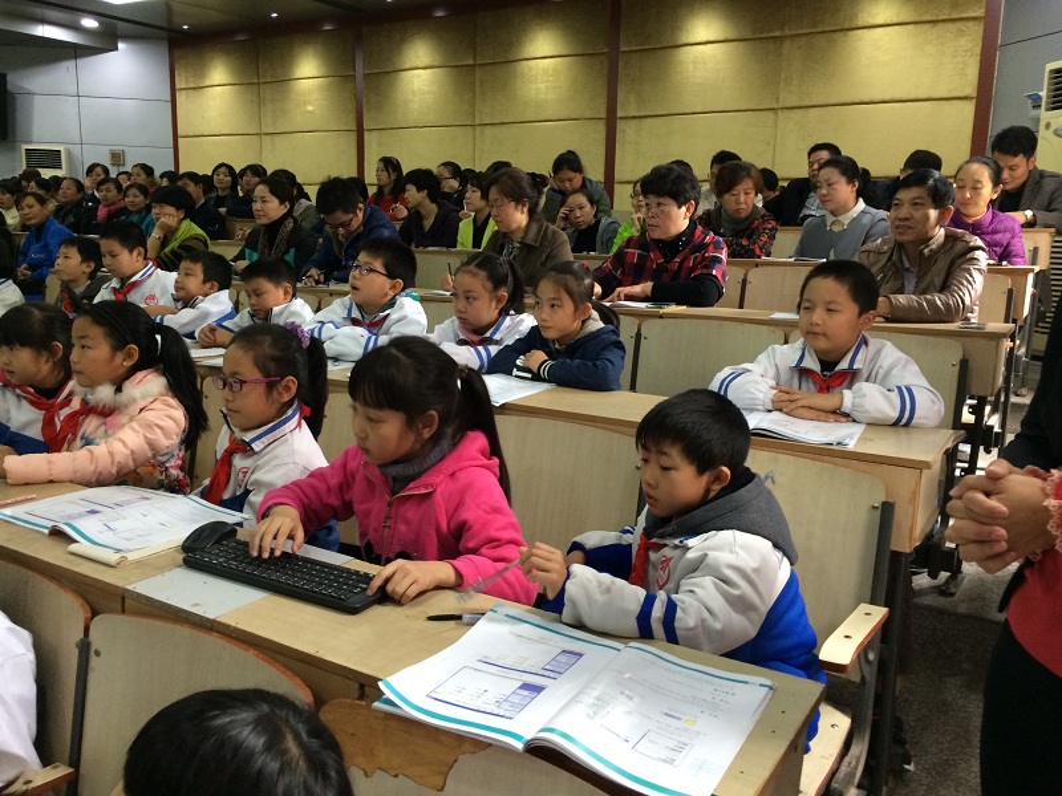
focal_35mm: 30
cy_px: 398
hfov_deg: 60.0
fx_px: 920
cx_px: 531
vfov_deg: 46.8
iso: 200
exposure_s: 1/33
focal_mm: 4.12
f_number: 2.2
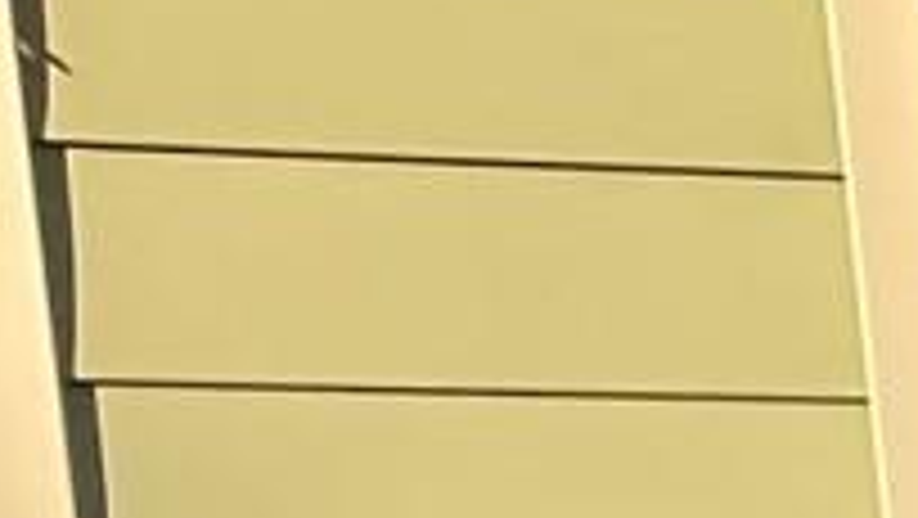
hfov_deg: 6.9
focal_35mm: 248
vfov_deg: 4.5
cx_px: 3564
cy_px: 2067
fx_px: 6040
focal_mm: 3
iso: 16
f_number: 1.8
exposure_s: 1/2227
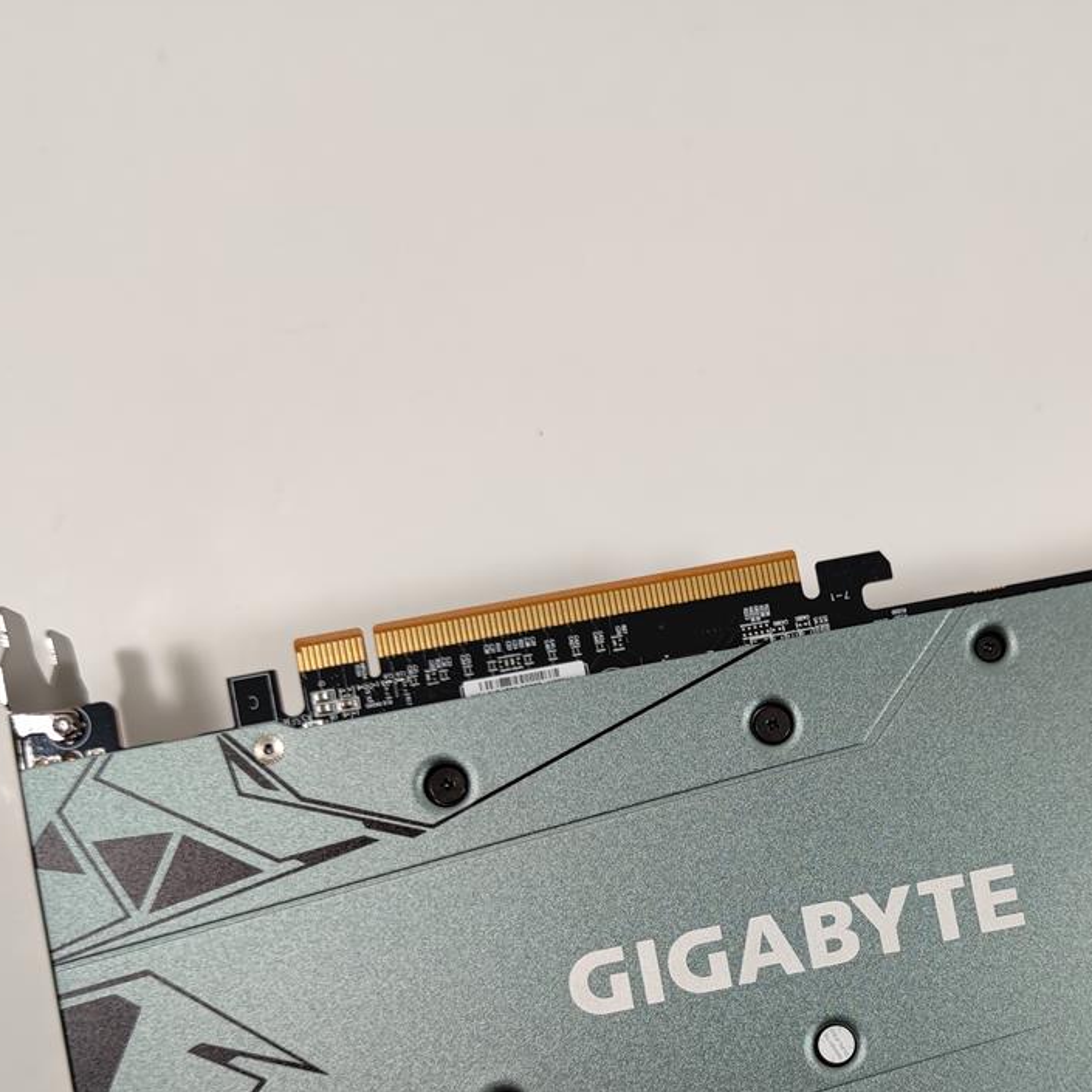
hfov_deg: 35.0
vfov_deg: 35.1
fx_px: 1677
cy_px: 853
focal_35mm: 47
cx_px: 864
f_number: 1.85
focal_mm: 6.78
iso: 62
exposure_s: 1/100
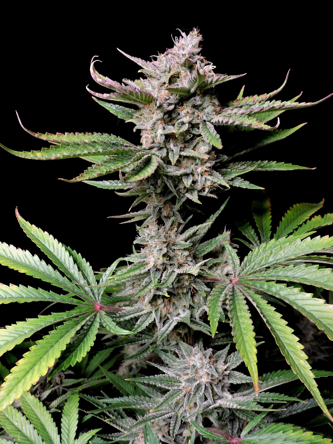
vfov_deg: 46.8
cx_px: 166
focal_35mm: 40
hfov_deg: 36.0
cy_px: 222
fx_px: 513
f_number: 3.7
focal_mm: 7.1
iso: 100
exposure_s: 1/30
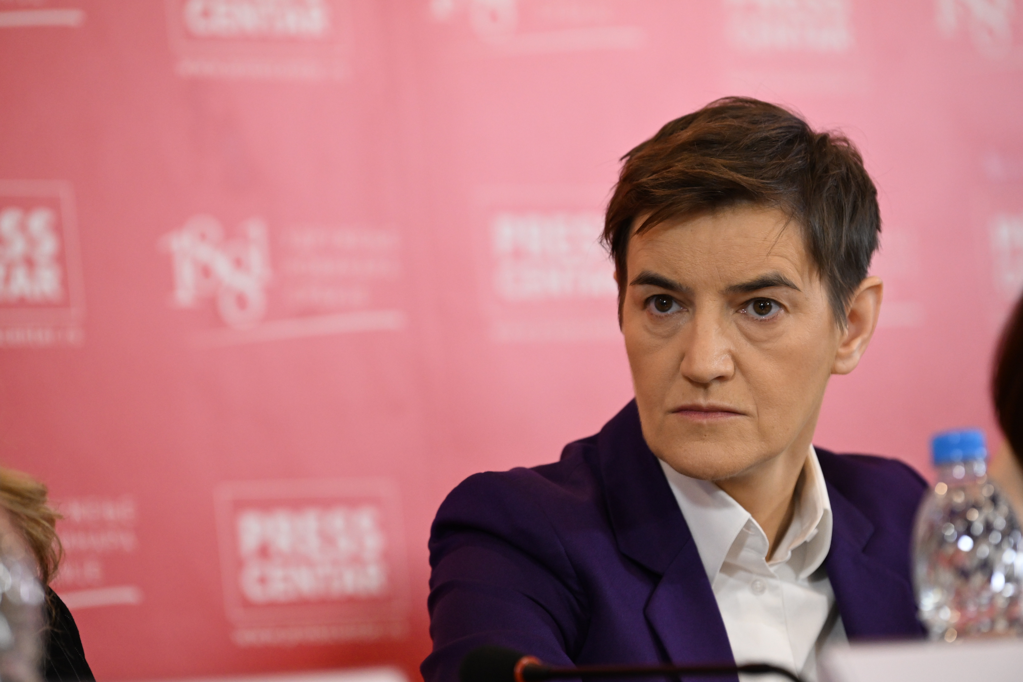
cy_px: 341
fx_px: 5683
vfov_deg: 6.9
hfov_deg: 10.3
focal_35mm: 200
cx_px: 512
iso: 3200
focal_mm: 200
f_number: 4
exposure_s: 1/250
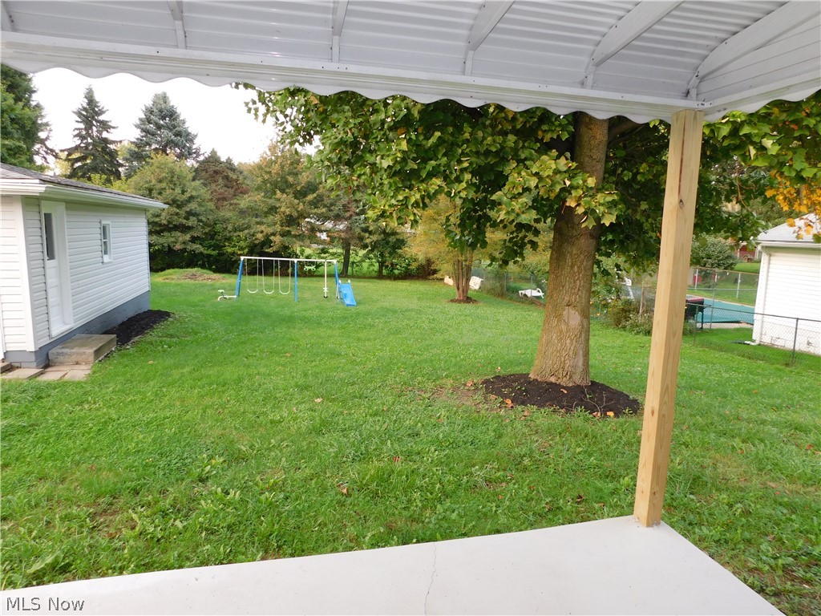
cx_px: 410
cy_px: 308
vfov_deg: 58.9
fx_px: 545
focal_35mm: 23
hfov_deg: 73.9
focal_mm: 4
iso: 125
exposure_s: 1/60
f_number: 3
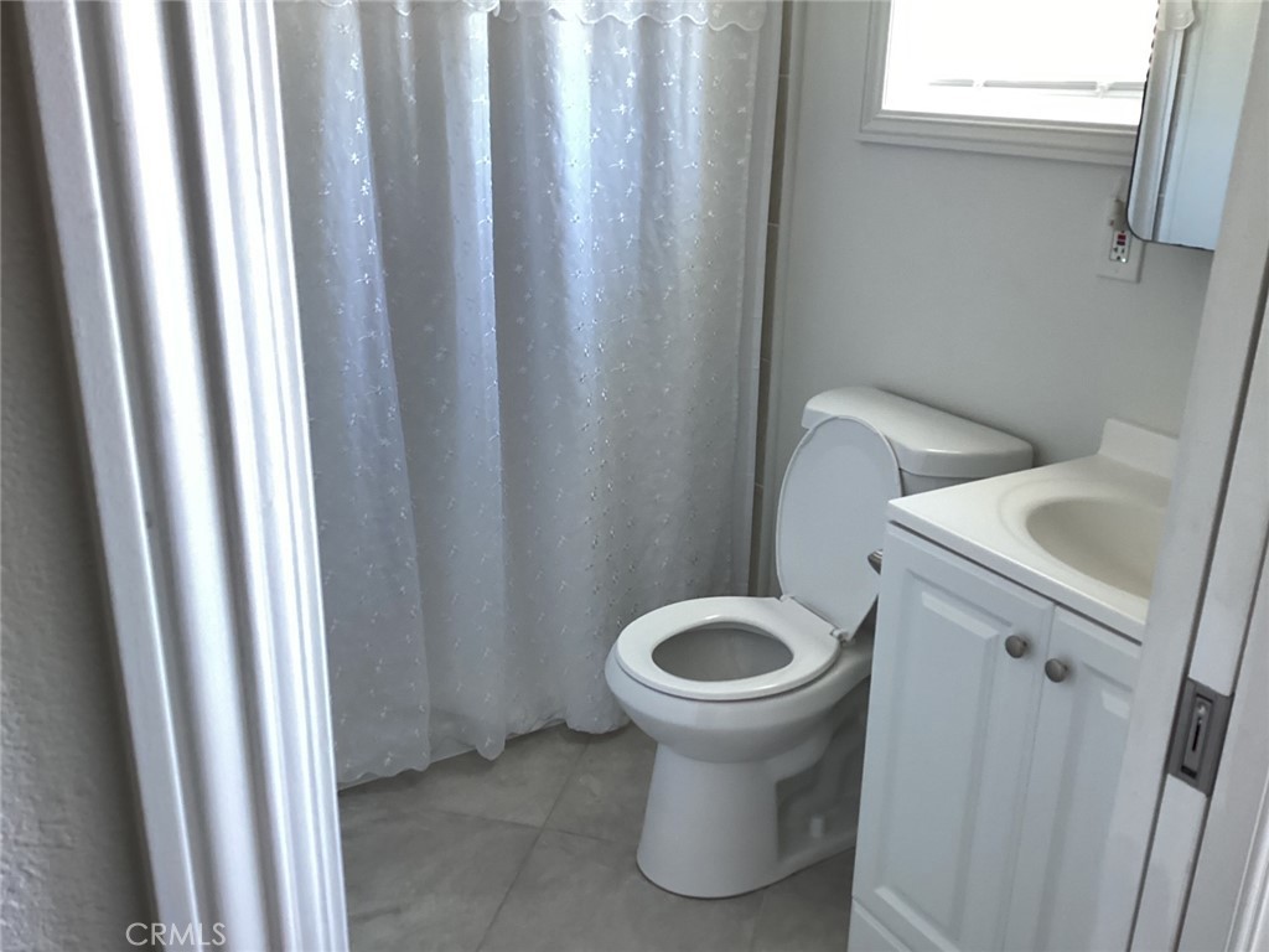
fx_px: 1136
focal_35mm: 31
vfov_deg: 45.4
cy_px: 476
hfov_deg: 58.4
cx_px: 634
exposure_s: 1/30
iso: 500
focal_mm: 3.3
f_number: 2.4
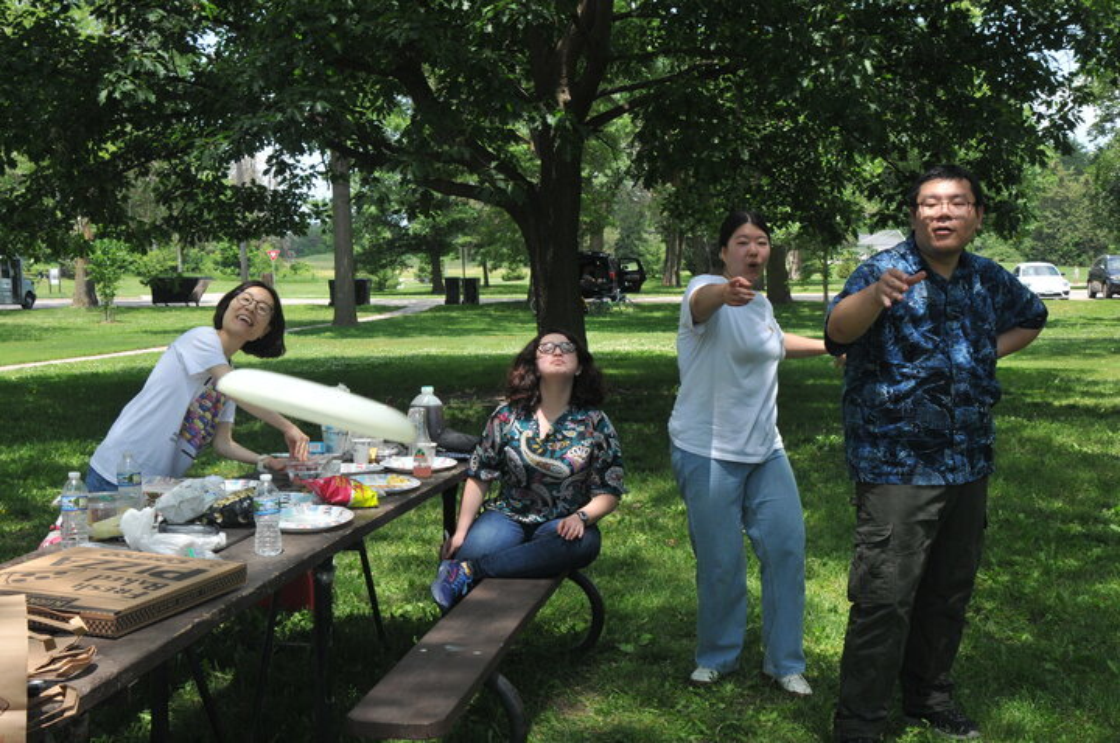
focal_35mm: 45
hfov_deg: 43.7
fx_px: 1398
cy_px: 372
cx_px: 560
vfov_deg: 29.8
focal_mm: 30
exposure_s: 1/500
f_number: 11
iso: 640
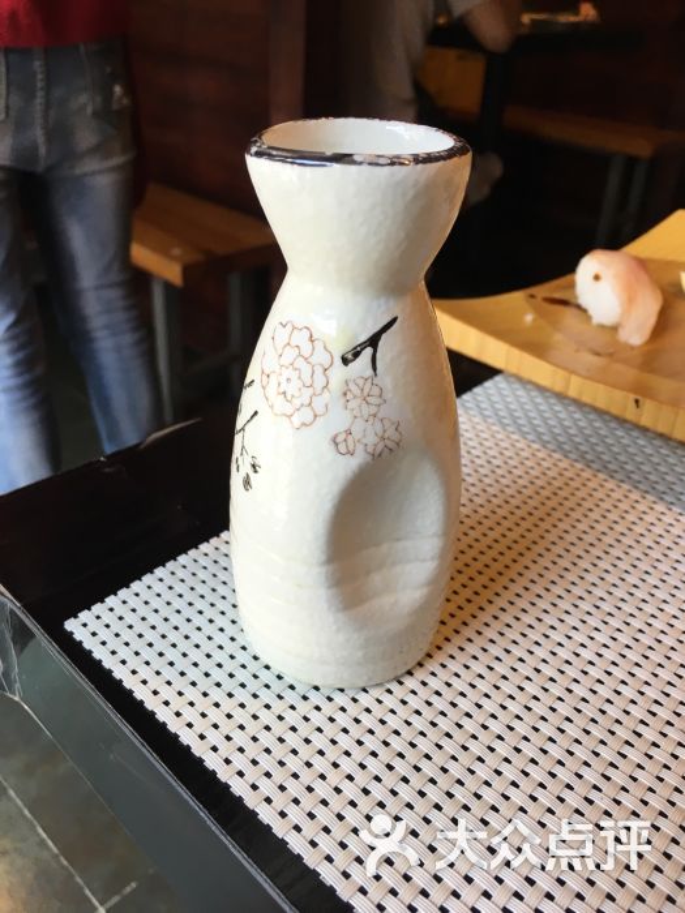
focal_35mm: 29
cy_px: 456
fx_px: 765
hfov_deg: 48.2
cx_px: 342
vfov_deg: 61.7
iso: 32
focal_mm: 4.15
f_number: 2.2
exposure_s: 1/33
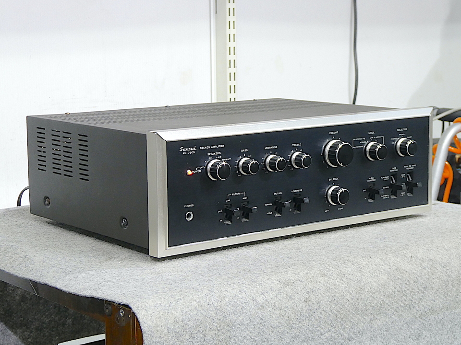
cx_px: 230
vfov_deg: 18.7
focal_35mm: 79
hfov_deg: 24.7
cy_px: 172
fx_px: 1052
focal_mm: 14.1
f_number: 4.7
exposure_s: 1/6
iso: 200
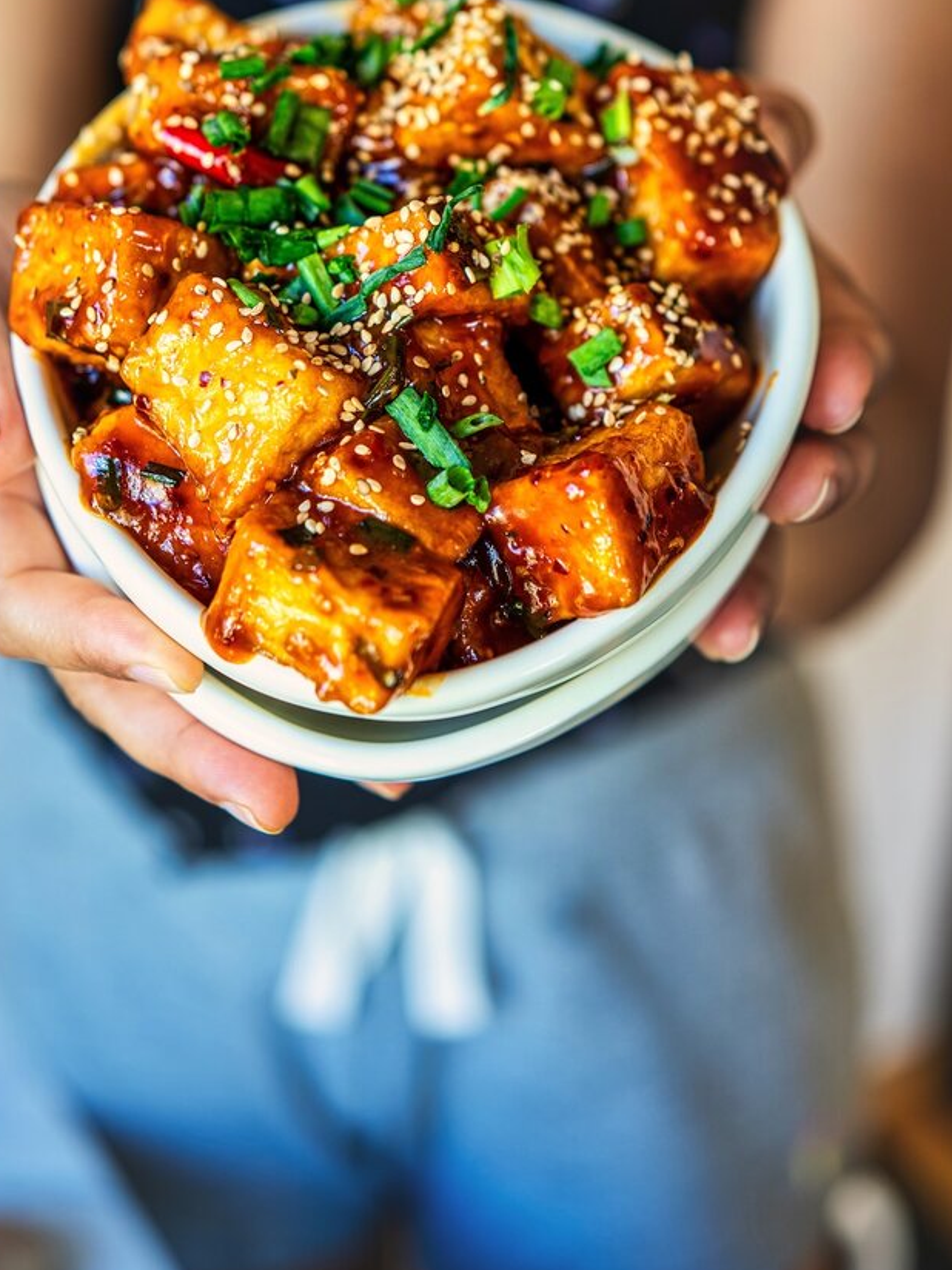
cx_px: 374
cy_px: 368
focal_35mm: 63
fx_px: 2310
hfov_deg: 23.2
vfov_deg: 30.4
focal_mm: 45
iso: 200
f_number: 2.8
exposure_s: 1/50
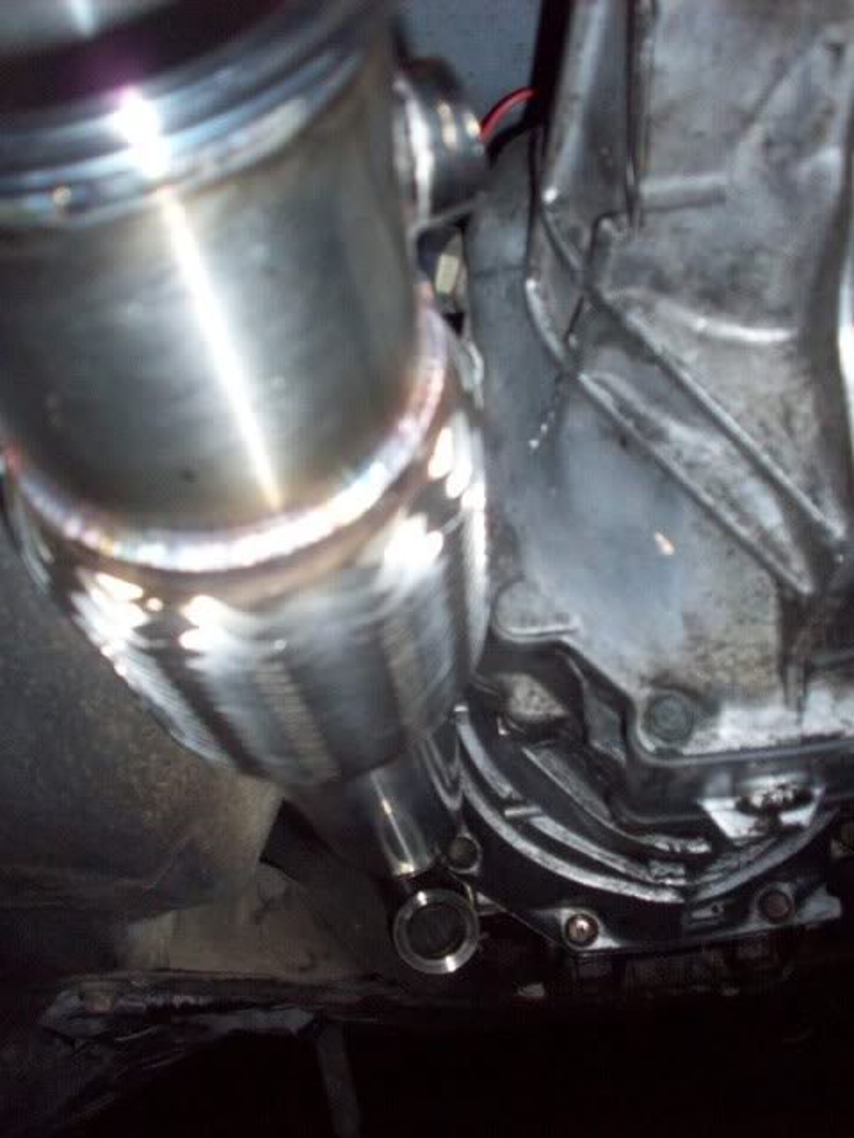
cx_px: 427
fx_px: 1217
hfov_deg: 38.7
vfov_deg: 50.1
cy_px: 569
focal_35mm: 37
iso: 200
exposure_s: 1/64
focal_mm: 6.2
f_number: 2.8
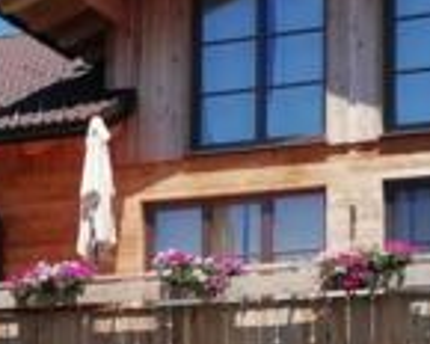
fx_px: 1540
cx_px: 169
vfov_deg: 12.5
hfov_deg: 15.9
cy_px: 377
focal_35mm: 121
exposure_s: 1/1022
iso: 50
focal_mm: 3.21
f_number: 2.2
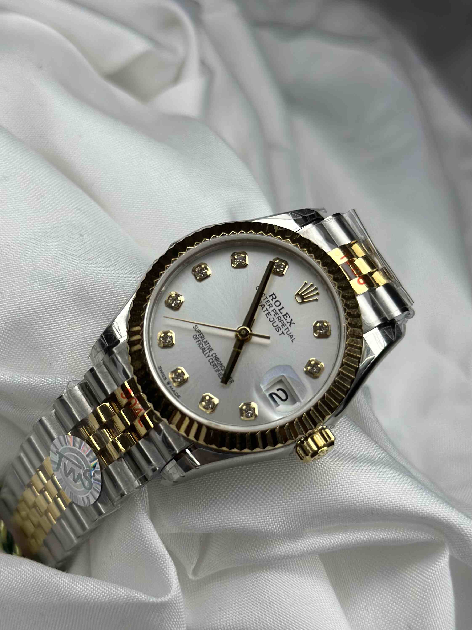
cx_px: 236
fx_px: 873
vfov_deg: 39.7
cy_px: 315
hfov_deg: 30.3
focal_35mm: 48
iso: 100
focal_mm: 6.86
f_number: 1.78
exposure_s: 1/1916
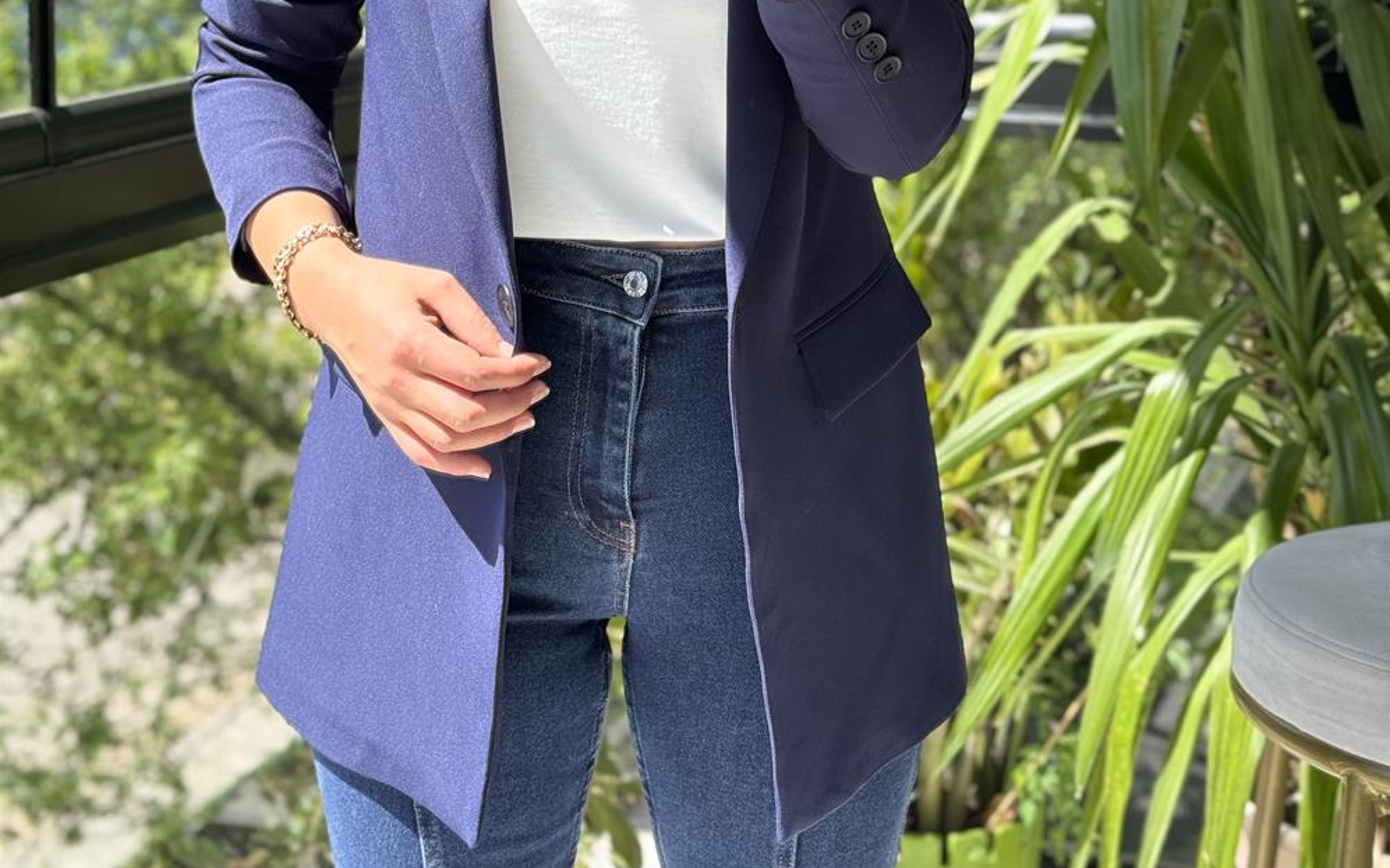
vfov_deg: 18.7
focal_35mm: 68
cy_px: 30
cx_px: 696
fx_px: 2576
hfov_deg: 30.2
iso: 64
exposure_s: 1/248
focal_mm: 6.76
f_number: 1.78
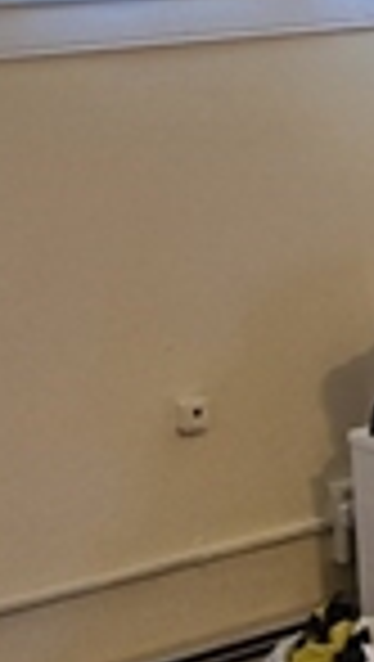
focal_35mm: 131
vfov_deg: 16.4
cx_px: 843
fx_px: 2303
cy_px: 270
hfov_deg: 8.6
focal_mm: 5.4
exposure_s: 1/120
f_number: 1.8
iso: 500
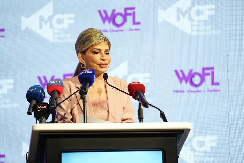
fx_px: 1356
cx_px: 122
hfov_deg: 10.3
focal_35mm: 200
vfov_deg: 6.9
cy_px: 82
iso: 2000
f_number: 2.8
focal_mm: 200
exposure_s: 1/320
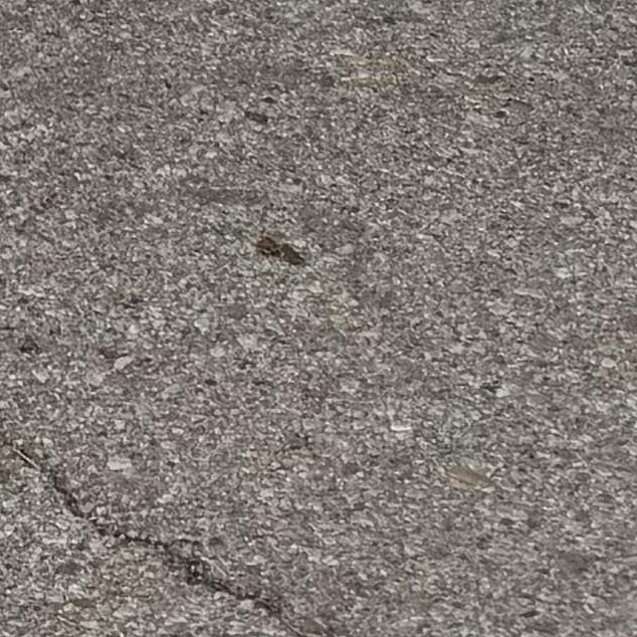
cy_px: -1490
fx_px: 3976
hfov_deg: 8.4
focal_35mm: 191
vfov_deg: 7.6
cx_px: -899
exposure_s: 1/4405
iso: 80
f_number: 1.78
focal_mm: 6.76
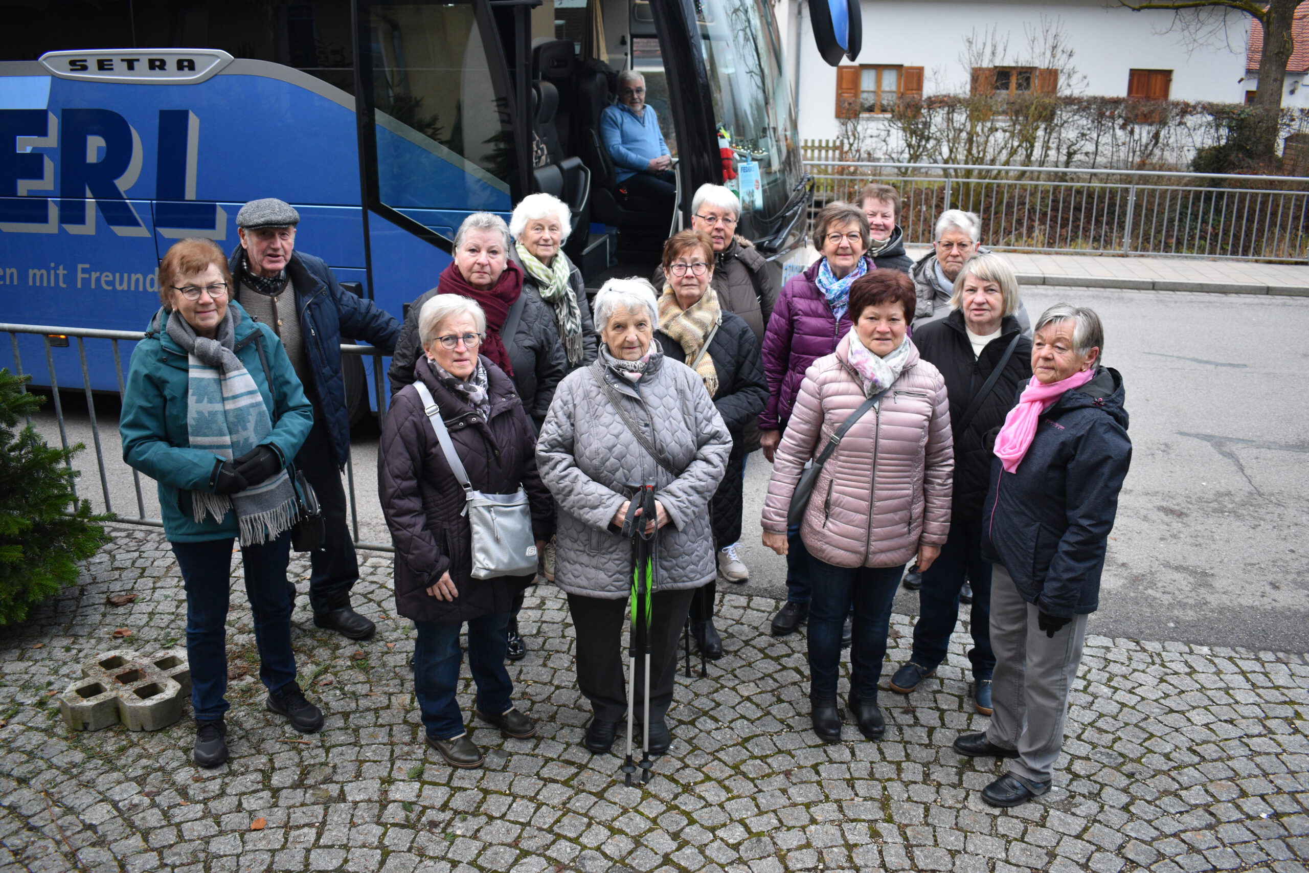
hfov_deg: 61.9
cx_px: 654
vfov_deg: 43.6
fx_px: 1091
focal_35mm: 30
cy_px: 436
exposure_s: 1/60
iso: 800
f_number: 4
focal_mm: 20
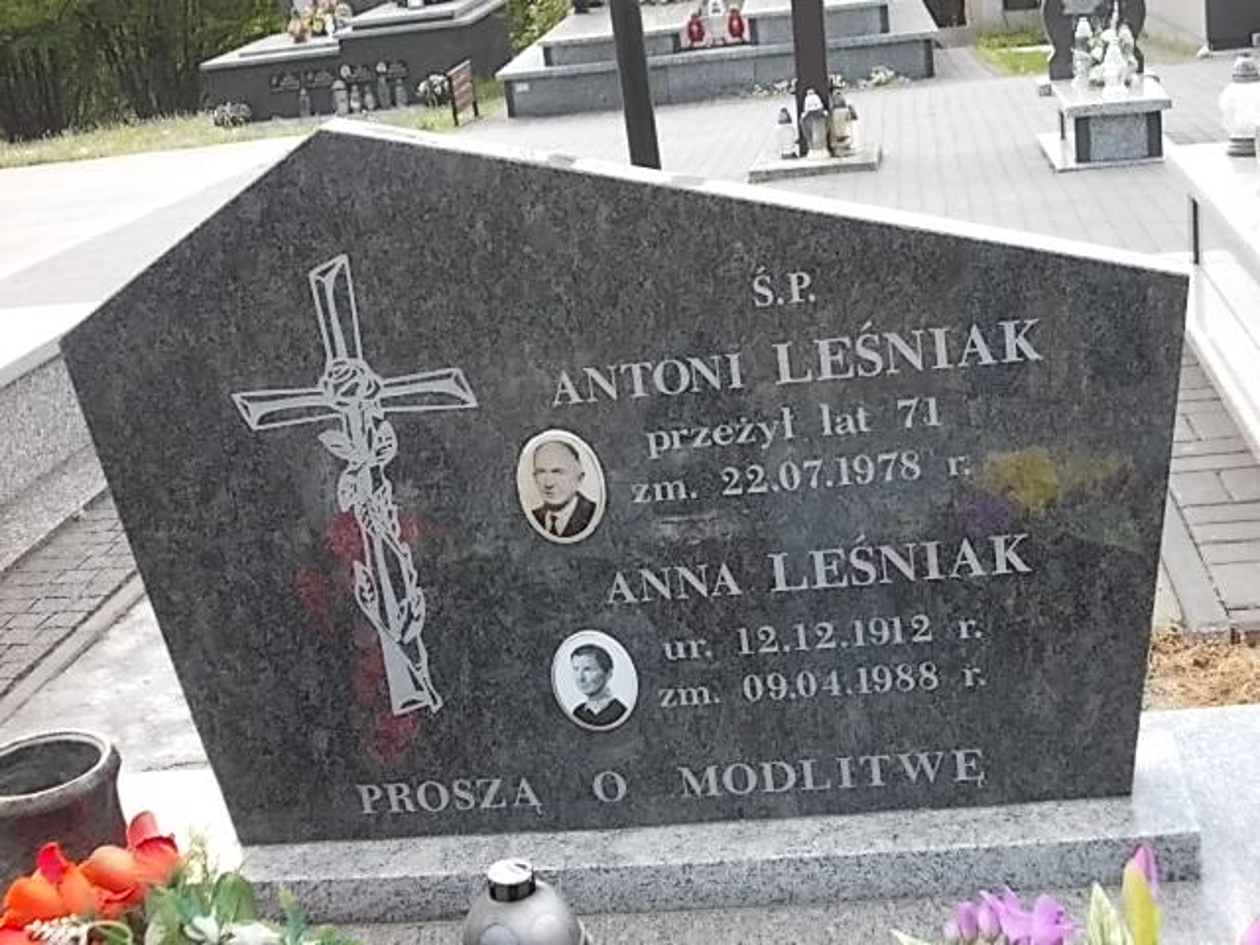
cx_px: 630
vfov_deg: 28.6
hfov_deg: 37.5
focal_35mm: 51
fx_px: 1856
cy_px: 472
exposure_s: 1/100
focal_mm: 7.2
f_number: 3.6
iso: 80
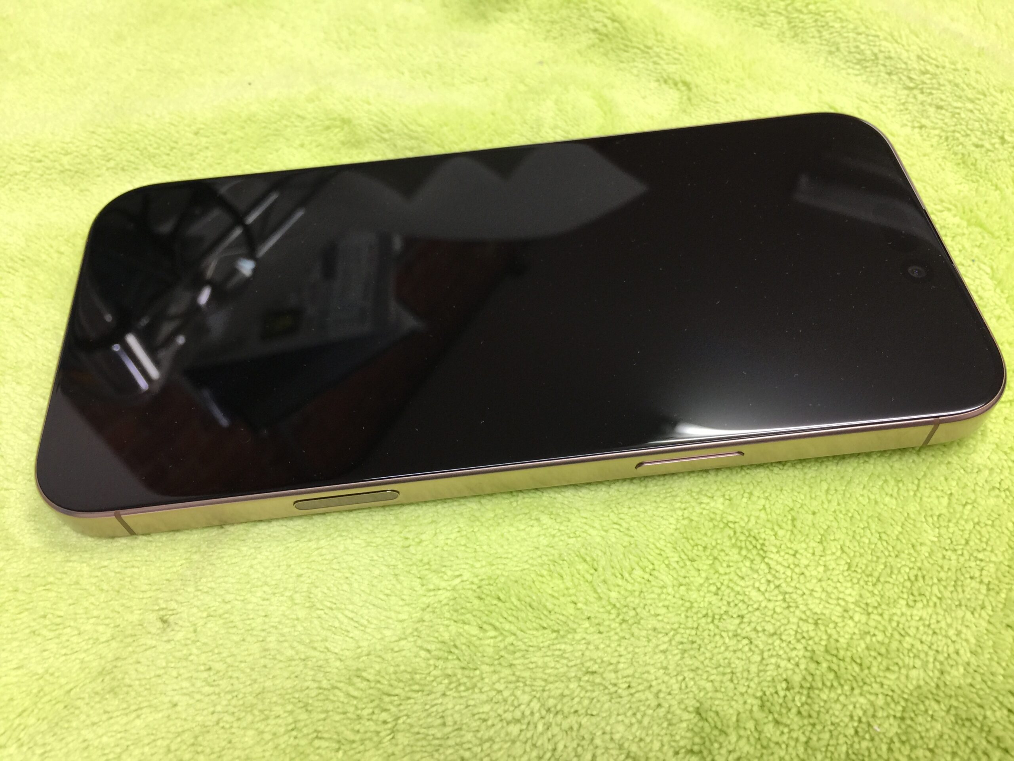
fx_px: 849
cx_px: 507
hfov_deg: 61.7
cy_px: 380
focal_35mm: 29
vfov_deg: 48.2
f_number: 2.2
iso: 50
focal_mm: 4.15
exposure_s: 1/33
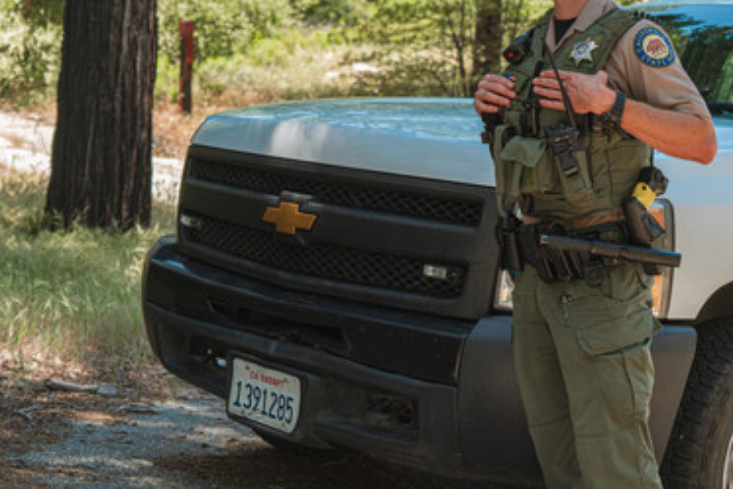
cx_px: 507
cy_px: 134
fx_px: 1711
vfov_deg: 16.2
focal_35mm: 84
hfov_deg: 24.0
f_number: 5
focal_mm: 55
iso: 100
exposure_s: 1/500
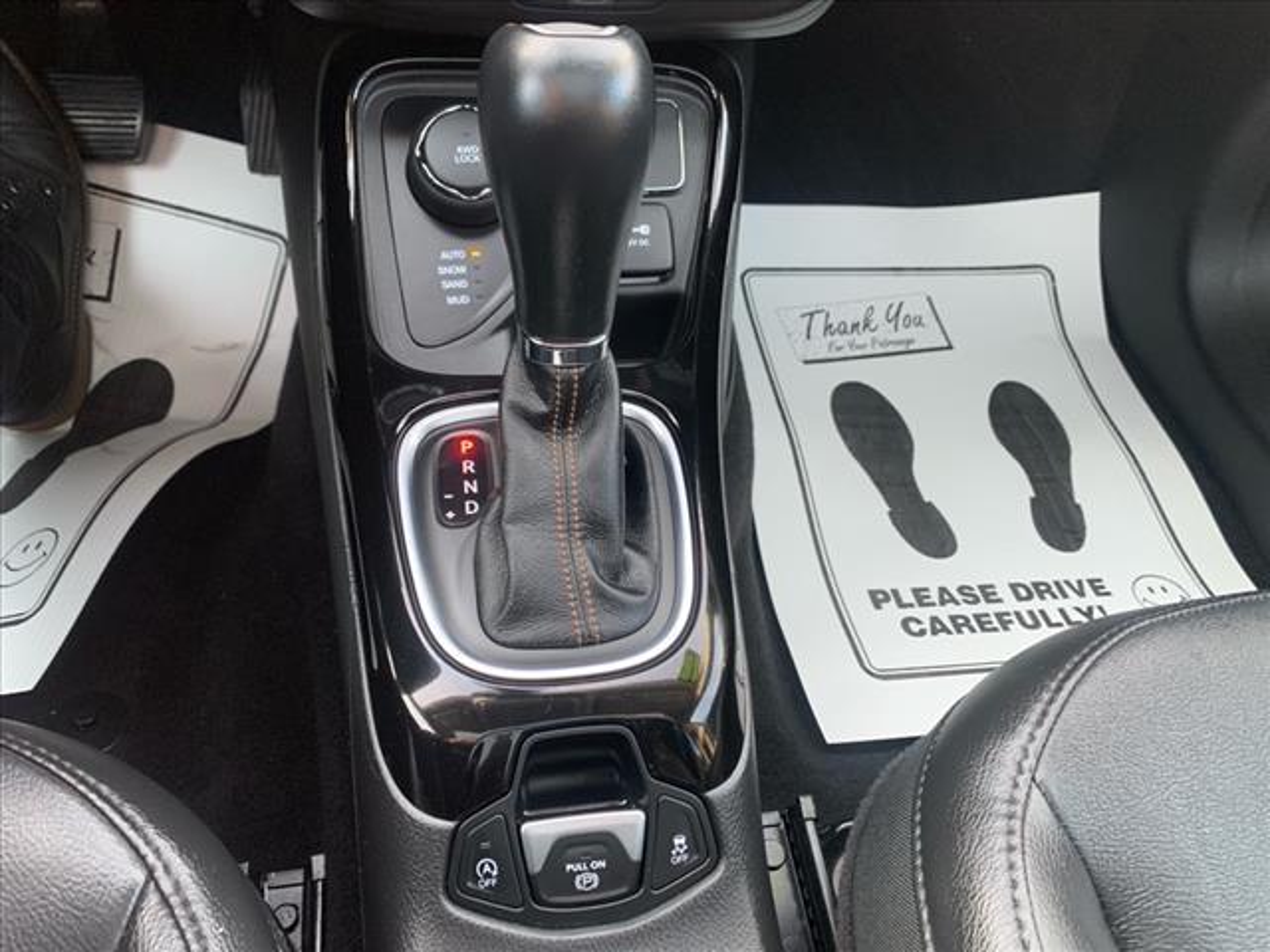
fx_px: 954
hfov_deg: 67.3
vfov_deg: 53.1
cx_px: 635
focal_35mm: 26
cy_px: 476
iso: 100
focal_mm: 4.25
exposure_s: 1/60
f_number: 1.8
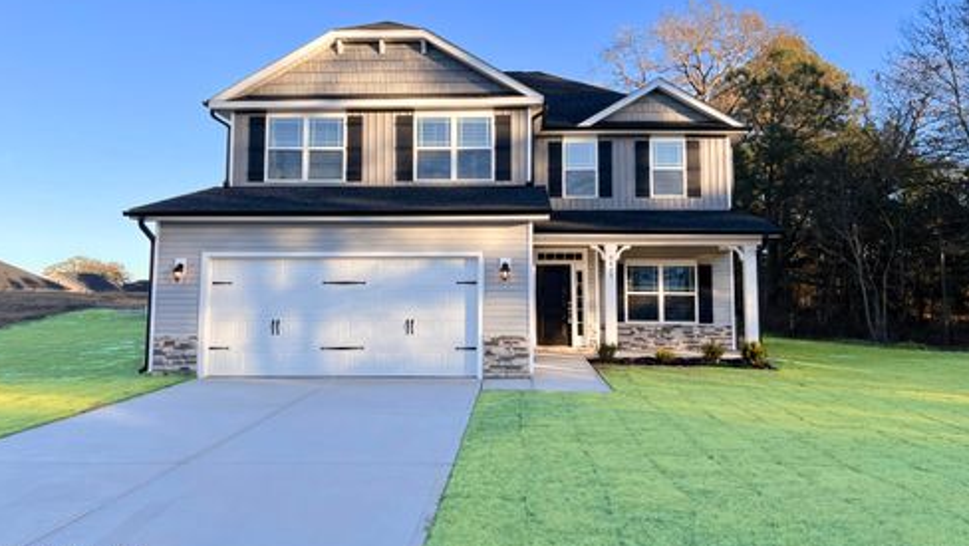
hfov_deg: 66.0
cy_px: 217
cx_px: 486
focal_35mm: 29
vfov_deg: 40.1
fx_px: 745
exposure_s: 1/1468
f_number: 1.5
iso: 50
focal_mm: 5.7
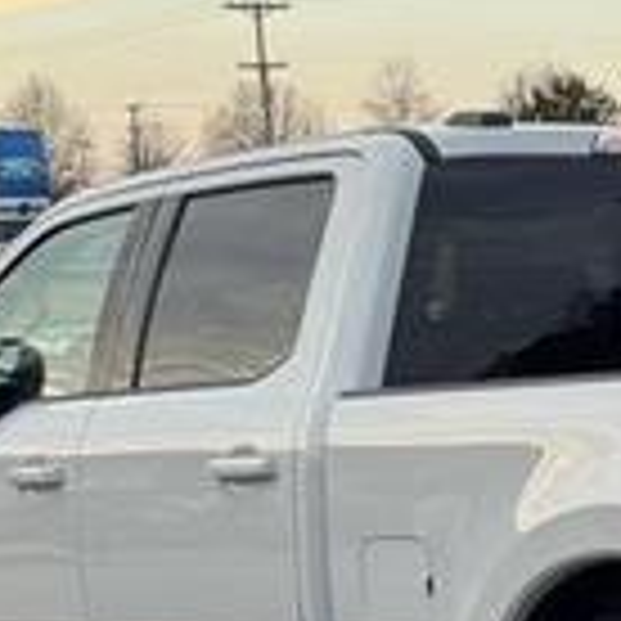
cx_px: 756
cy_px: 590
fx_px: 3146
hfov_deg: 11.1
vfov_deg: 11.2
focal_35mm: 155
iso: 64
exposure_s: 1/409
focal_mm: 6.76
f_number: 1.78
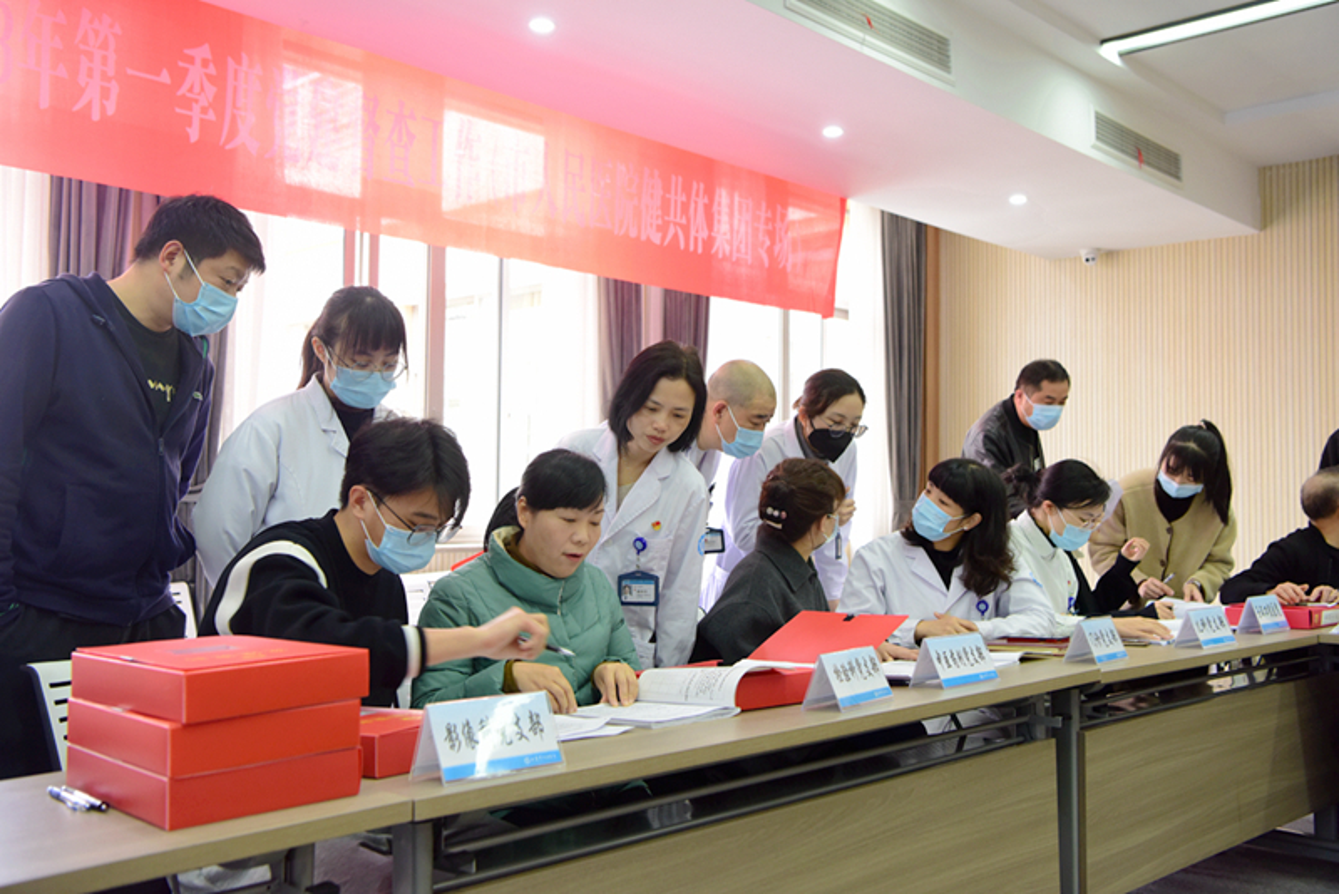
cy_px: 447
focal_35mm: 35
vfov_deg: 37.9
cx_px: 670
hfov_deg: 54.4
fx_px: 1302
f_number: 4.5
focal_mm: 35
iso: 1250
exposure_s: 1/80
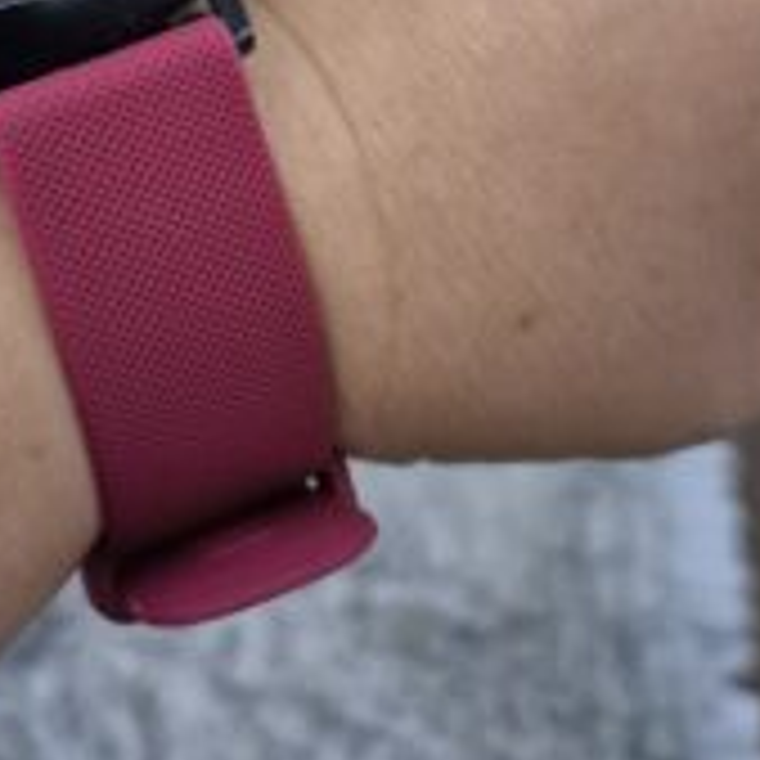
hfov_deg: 28.3
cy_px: -13
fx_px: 1490
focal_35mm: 60
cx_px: 214
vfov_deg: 26.9
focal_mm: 5.4
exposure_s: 1/100
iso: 1000
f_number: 1.8
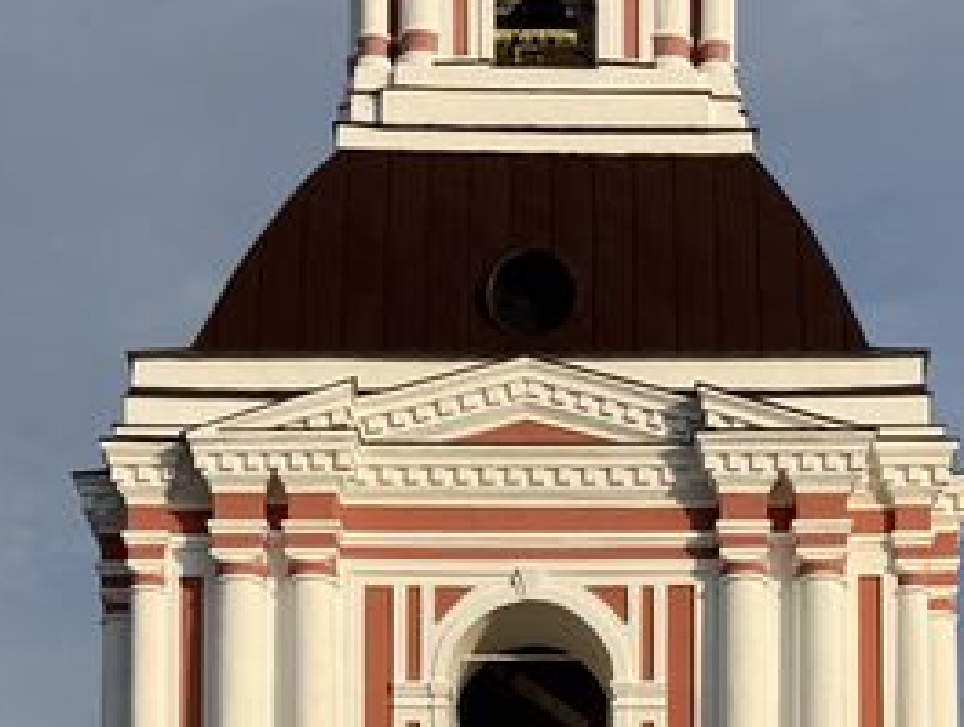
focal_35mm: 109
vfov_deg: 13.6
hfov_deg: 18.0
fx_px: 3041
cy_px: 303
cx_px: 529
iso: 80
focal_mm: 6.76
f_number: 1.78
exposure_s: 1/5348
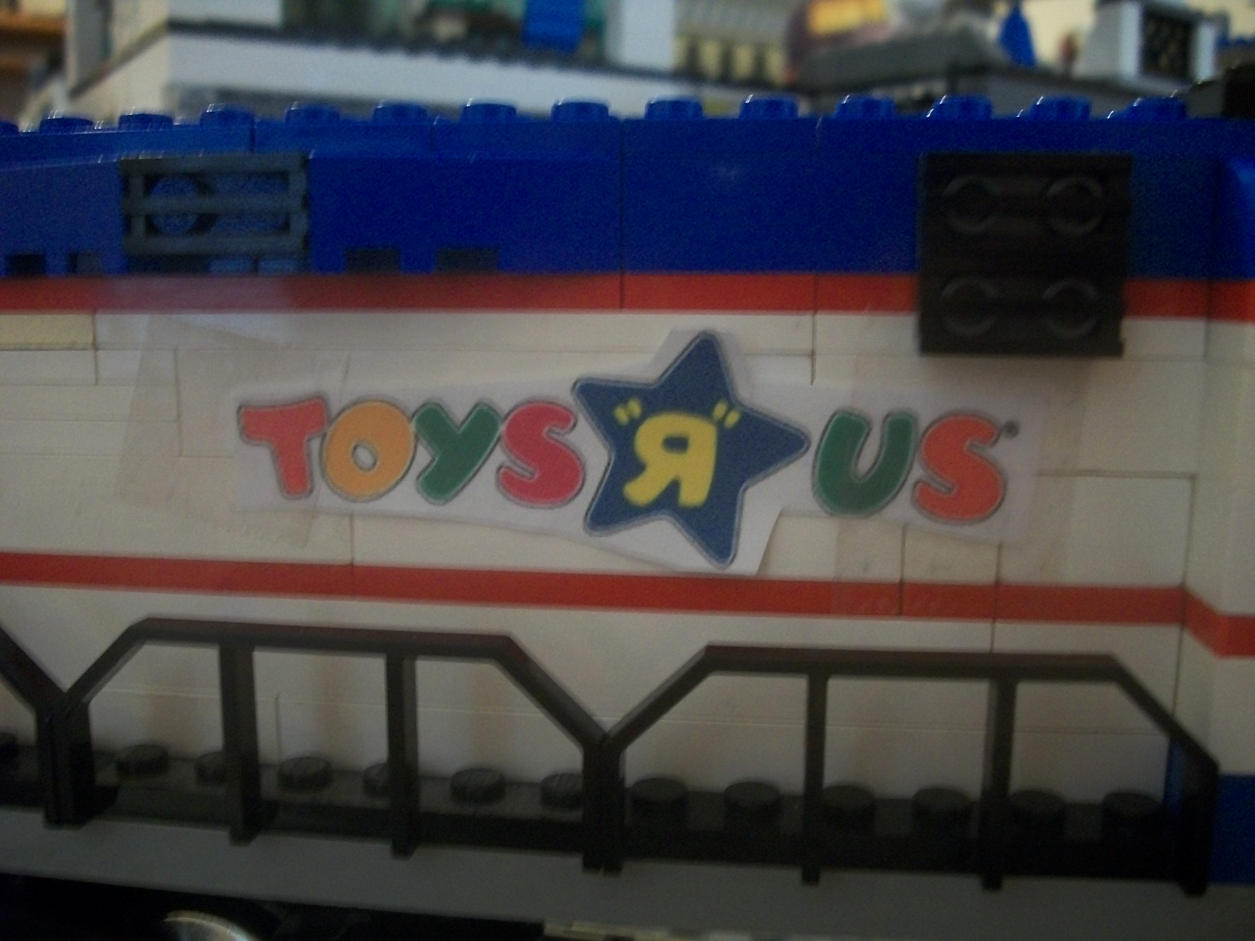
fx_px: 1160
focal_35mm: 32
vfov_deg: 44.2
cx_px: 628
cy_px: 470
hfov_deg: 56.8
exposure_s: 1/8
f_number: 2.9
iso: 220
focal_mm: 5.7
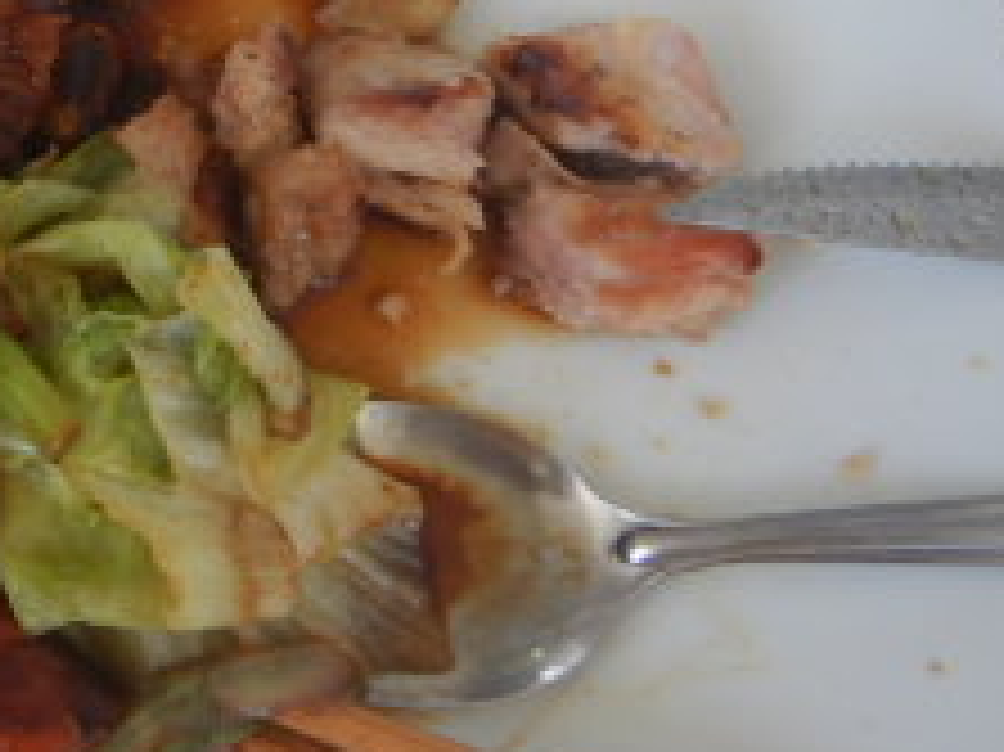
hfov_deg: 24.3
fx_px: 2000
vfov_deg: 21.1
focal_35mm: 69
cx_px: -338
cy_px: 203
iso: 125
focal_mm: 4.3
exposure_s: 1/50
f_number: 2.8
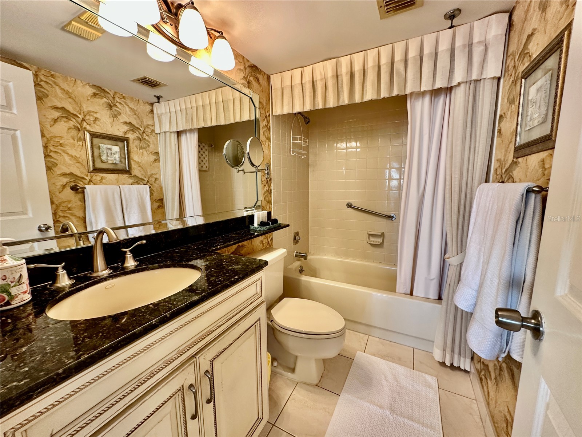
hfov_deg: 102.1
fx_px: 235
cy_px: 218
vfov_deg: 85.7
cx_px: 291
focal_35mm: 14
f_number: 2.2
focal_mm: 2.22
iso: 160
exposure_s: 1/60
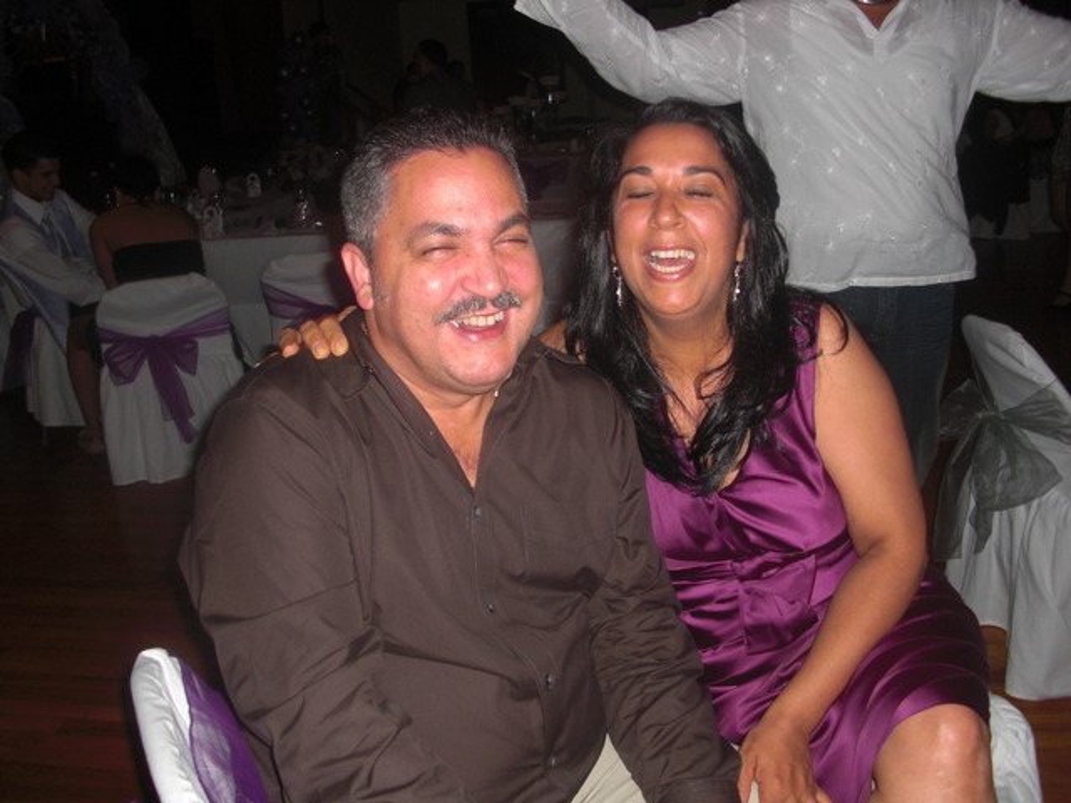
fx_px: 1114
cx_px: 536
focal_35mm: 36
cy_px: 402
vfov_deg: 39.7
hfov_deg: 51.4
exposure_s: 1/60
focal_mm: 6.3
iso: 100
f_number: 2.8
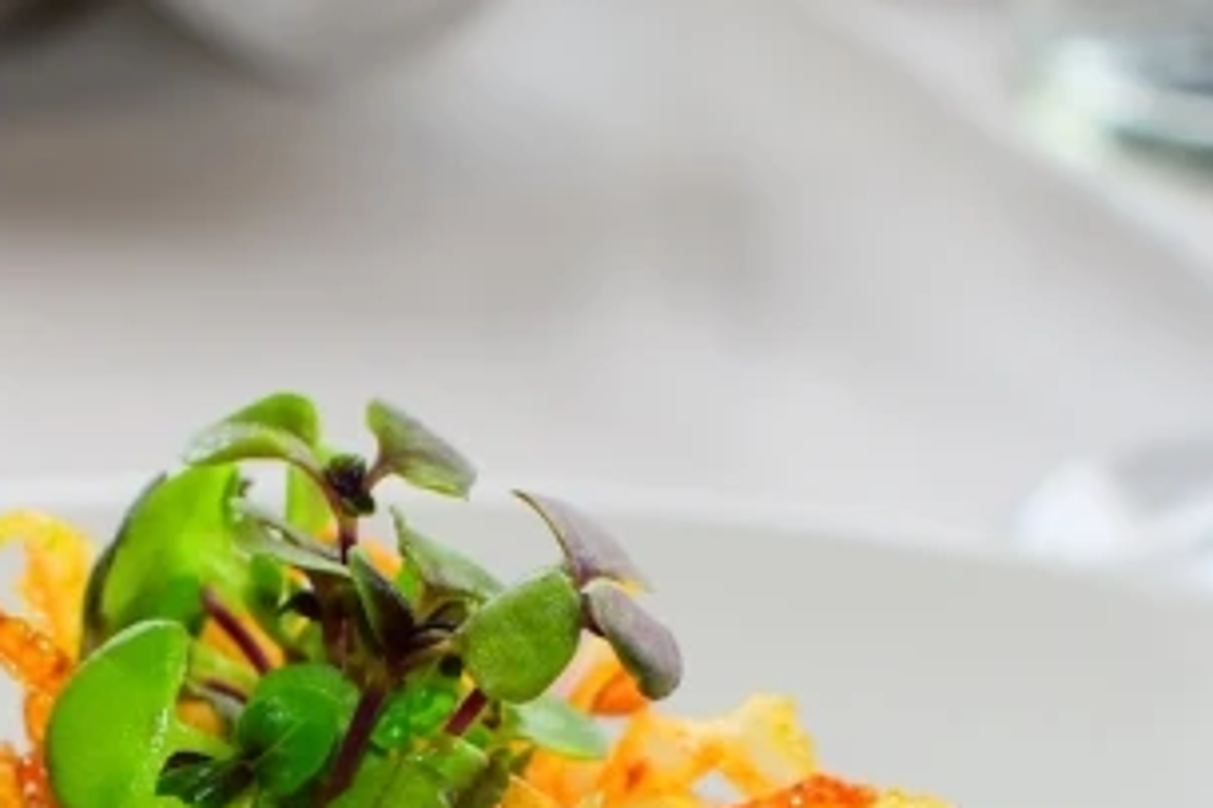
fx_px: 4378
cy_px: 1313
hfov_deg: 15.7
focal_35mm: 130
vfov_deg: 10.1
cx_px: 262
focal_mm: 22
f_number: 5.6
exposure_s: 1/125
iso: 100
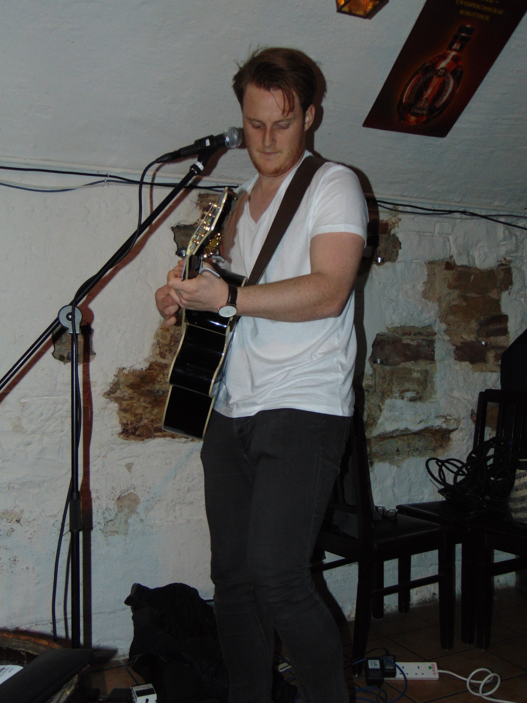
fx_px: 710
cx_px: 264
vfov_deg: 52.6
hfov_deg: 40.7
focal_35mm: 35
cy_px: 352
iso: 400
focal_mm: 6.3
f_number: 3.2
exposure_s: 1/50
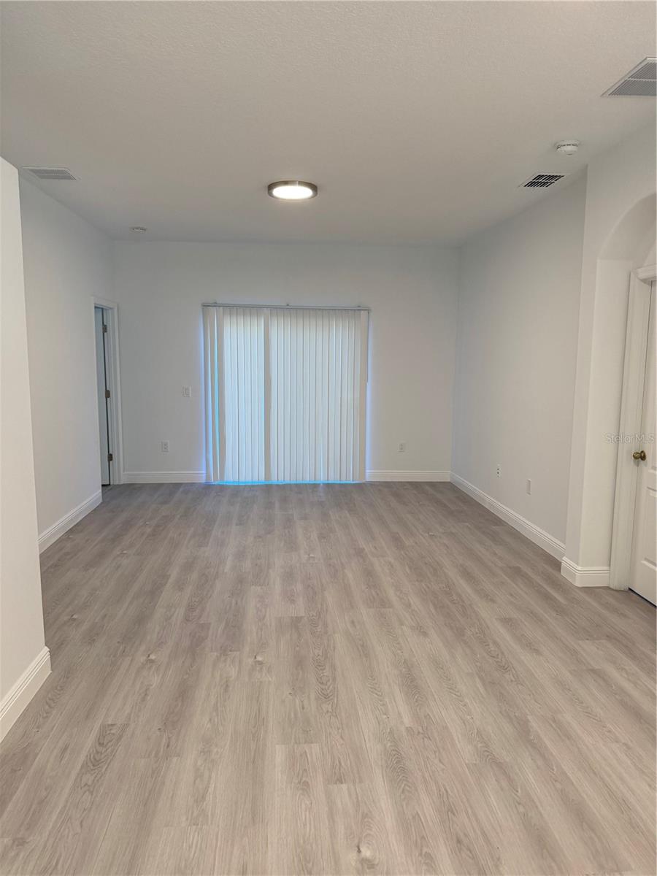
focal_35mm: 24
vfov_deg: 71.6
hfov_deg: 56.8
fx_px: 607
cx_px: 328
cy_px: 438
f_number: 1.78
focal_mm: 6.76
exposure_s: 1/120
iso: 160
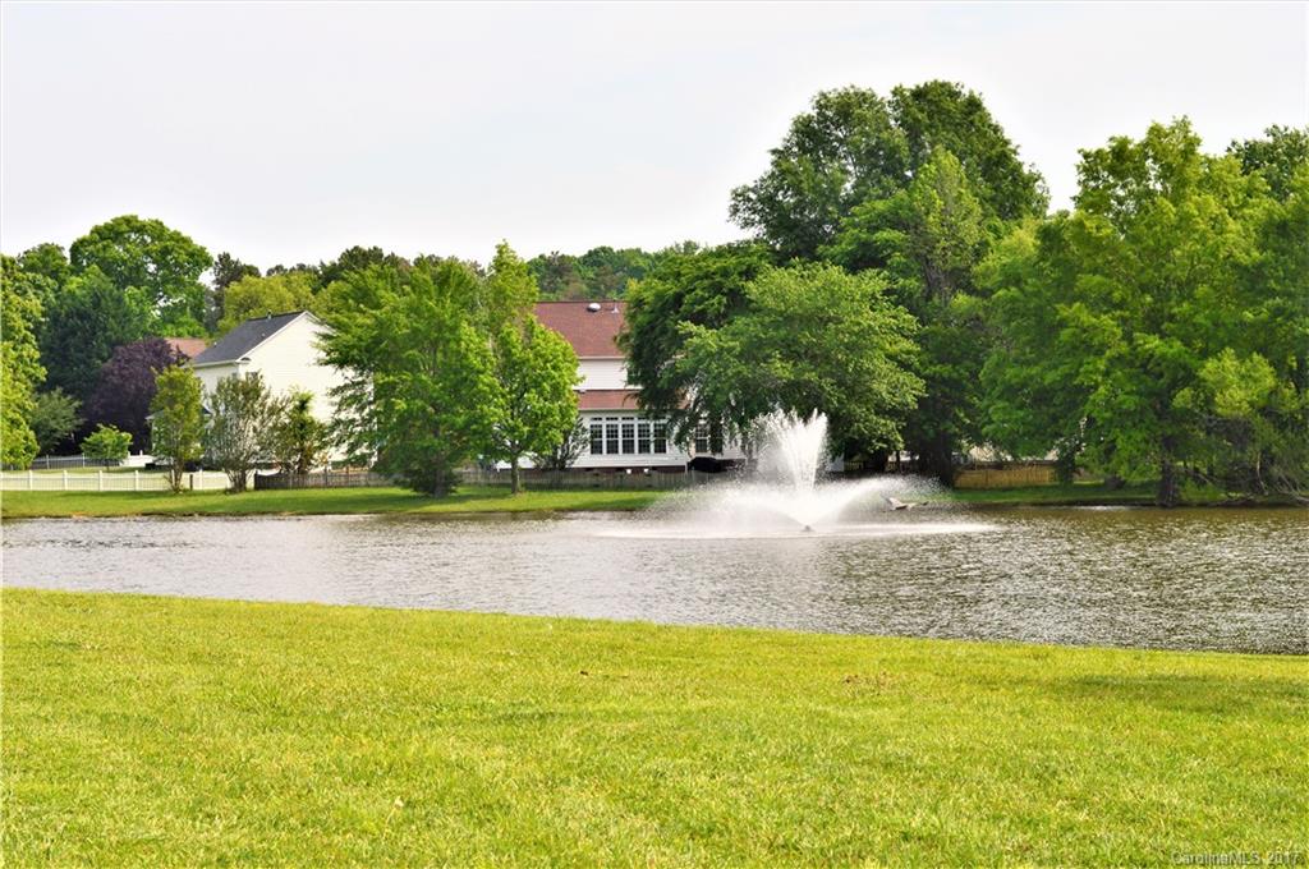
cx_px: 654
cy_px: 434
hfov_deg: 26.0
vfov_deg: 17.4
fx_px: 2833
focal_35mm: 78
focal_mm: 52
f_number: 11
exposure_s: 1/500
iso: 280
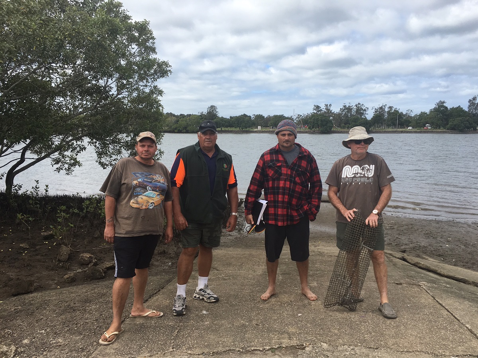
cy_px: 179
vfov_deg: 48.2
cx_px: 239
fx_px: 400
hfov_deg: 61.7
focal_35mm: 29
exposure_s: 1/905
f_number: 2.2
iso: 25
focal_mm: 4.15
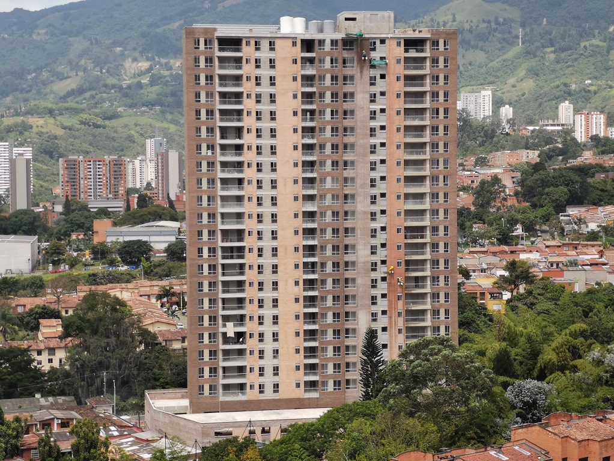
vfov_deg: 17.6
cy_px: 230
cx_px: 307
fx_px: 1490
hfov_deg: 23.3
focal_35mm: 84
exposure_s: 1/1046
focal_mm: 7.48
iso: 50
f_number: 2.4
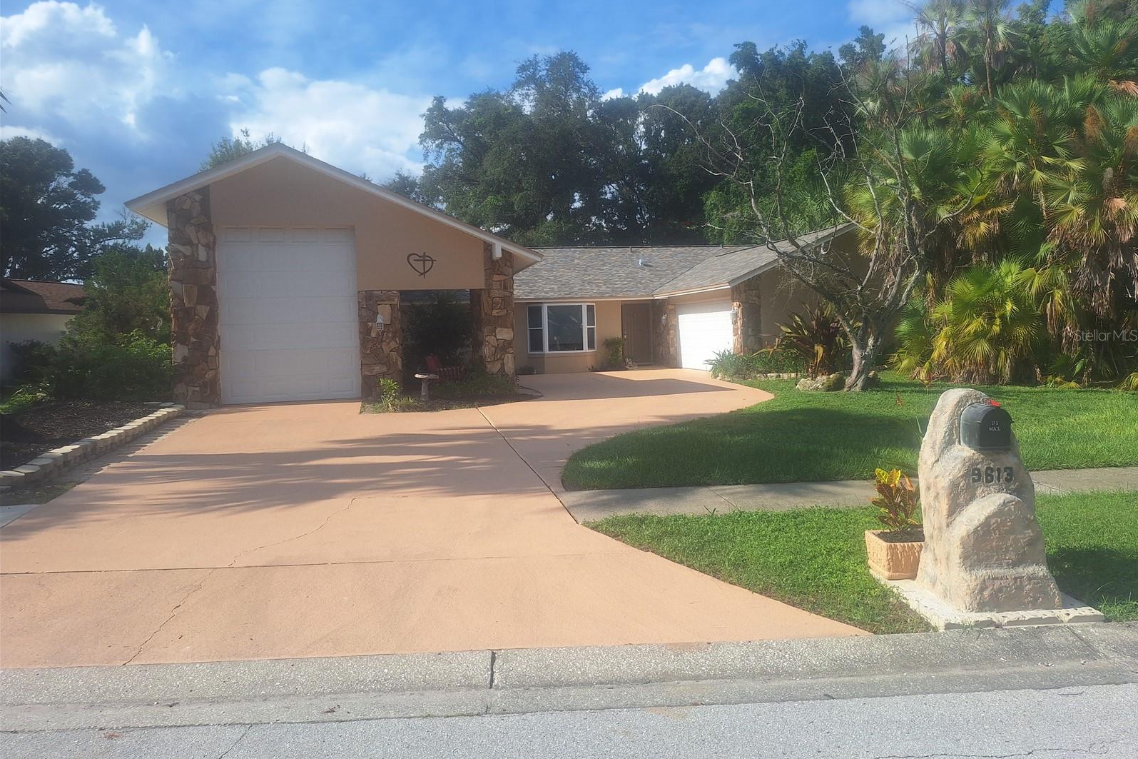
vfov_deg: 53.0
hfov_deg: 73.7
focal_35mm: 24
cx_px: 570
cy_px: 335
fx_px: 759
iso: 40
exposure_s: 1/2519
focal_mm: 5.54
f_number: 1.8
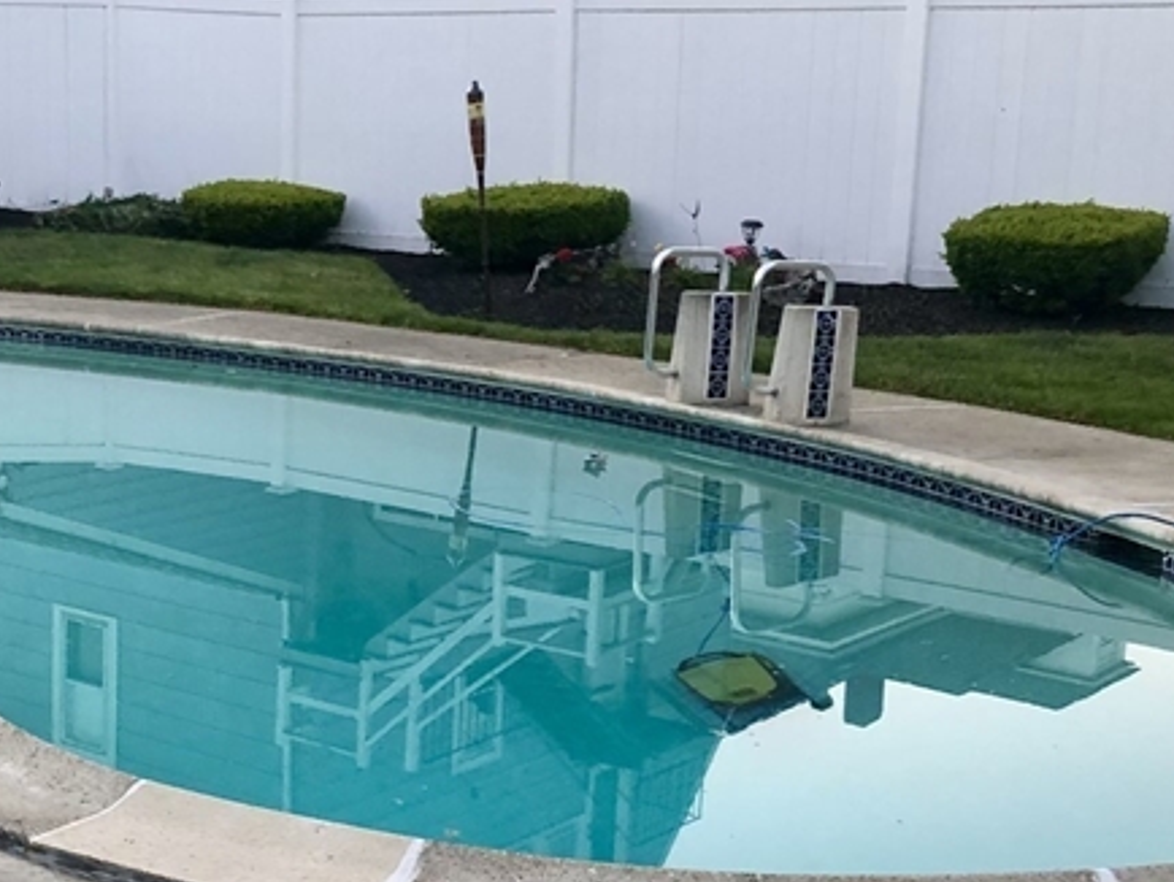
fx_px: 2240
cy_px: 517
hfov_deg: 28.6
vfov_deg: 22.3
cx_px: 197
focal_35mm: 66
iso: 32
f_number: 1.8
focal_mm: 4
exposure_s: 1/30
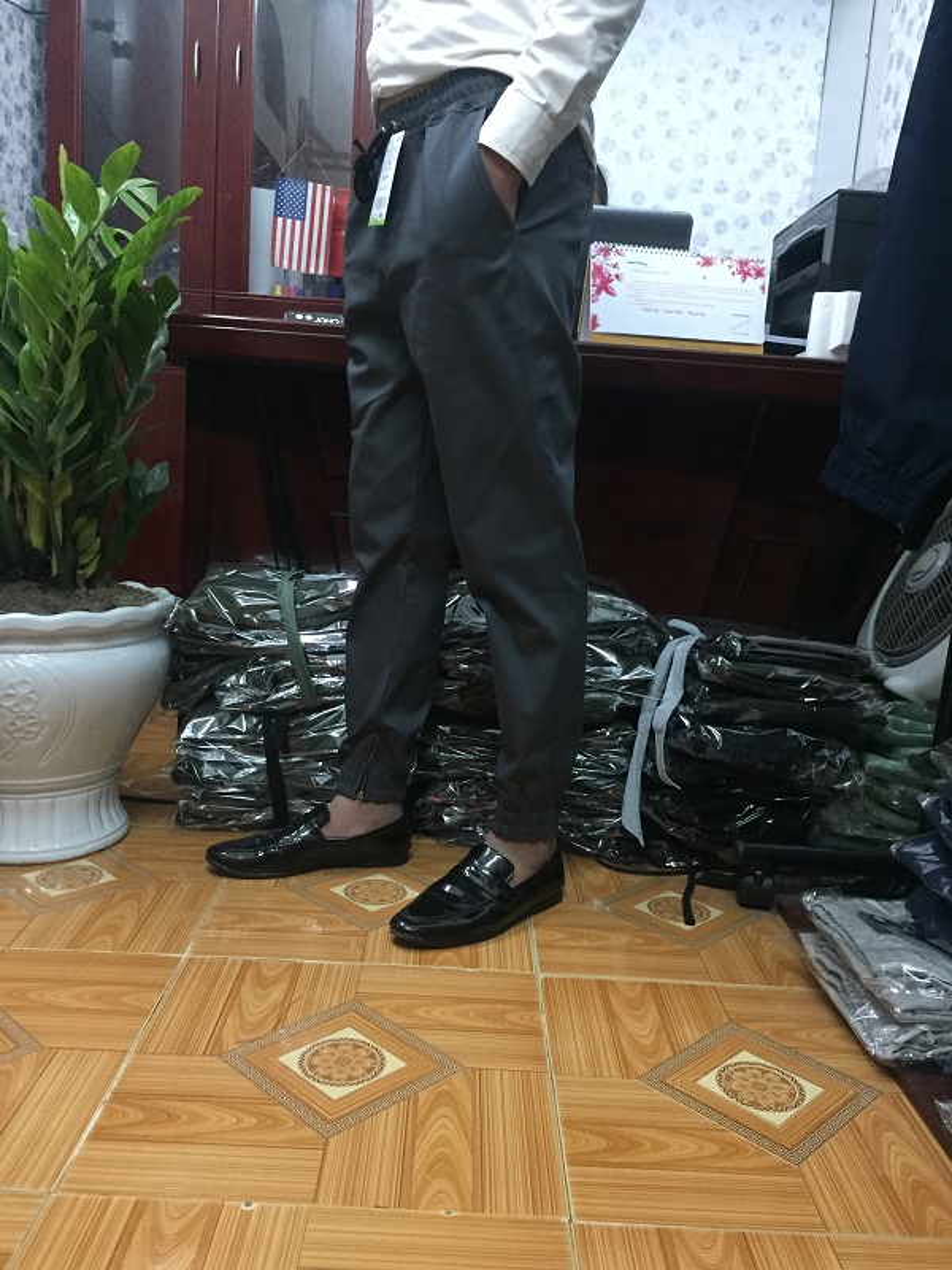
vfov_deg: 61.7
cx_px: 476
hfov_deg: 48.2
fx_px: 1063
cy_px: 635
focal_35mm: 29
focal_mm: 4.15
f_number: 2.2
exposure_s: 1/17
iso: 320
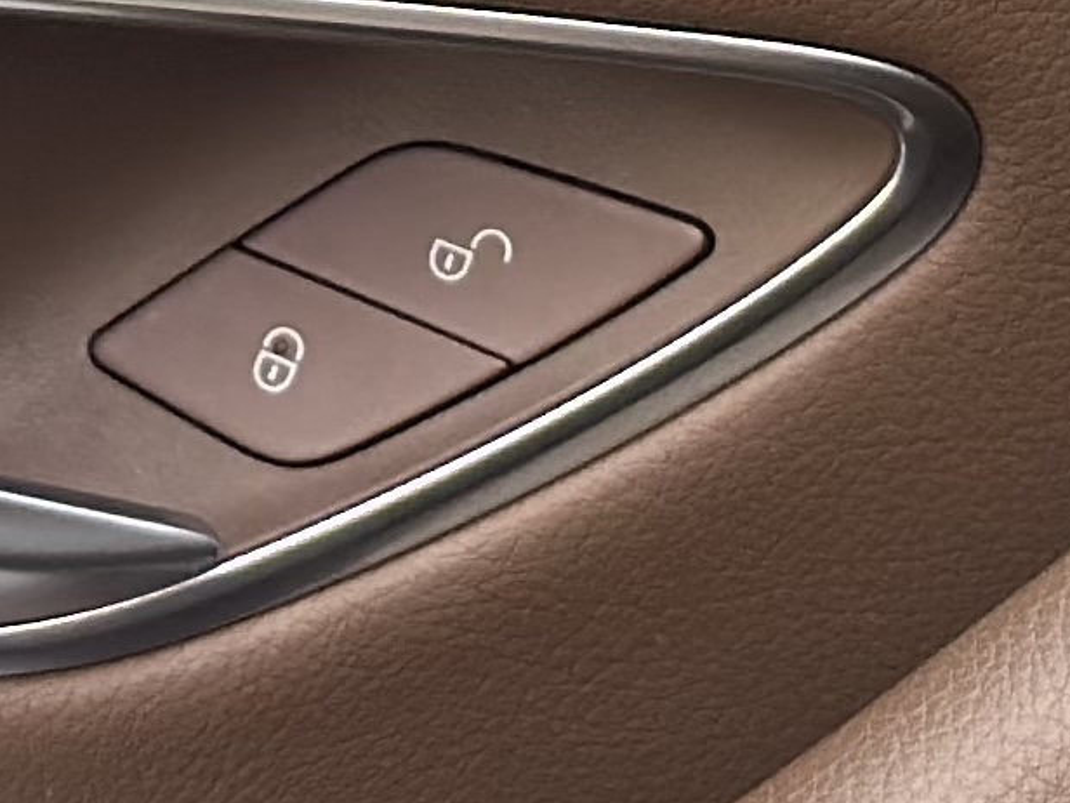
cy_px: -1238
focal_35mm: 314
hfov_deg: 6.3
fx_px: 9706
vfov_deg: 4.6
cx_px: -113
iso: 80
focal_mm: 6.86
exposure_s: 1/100
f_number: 1.78
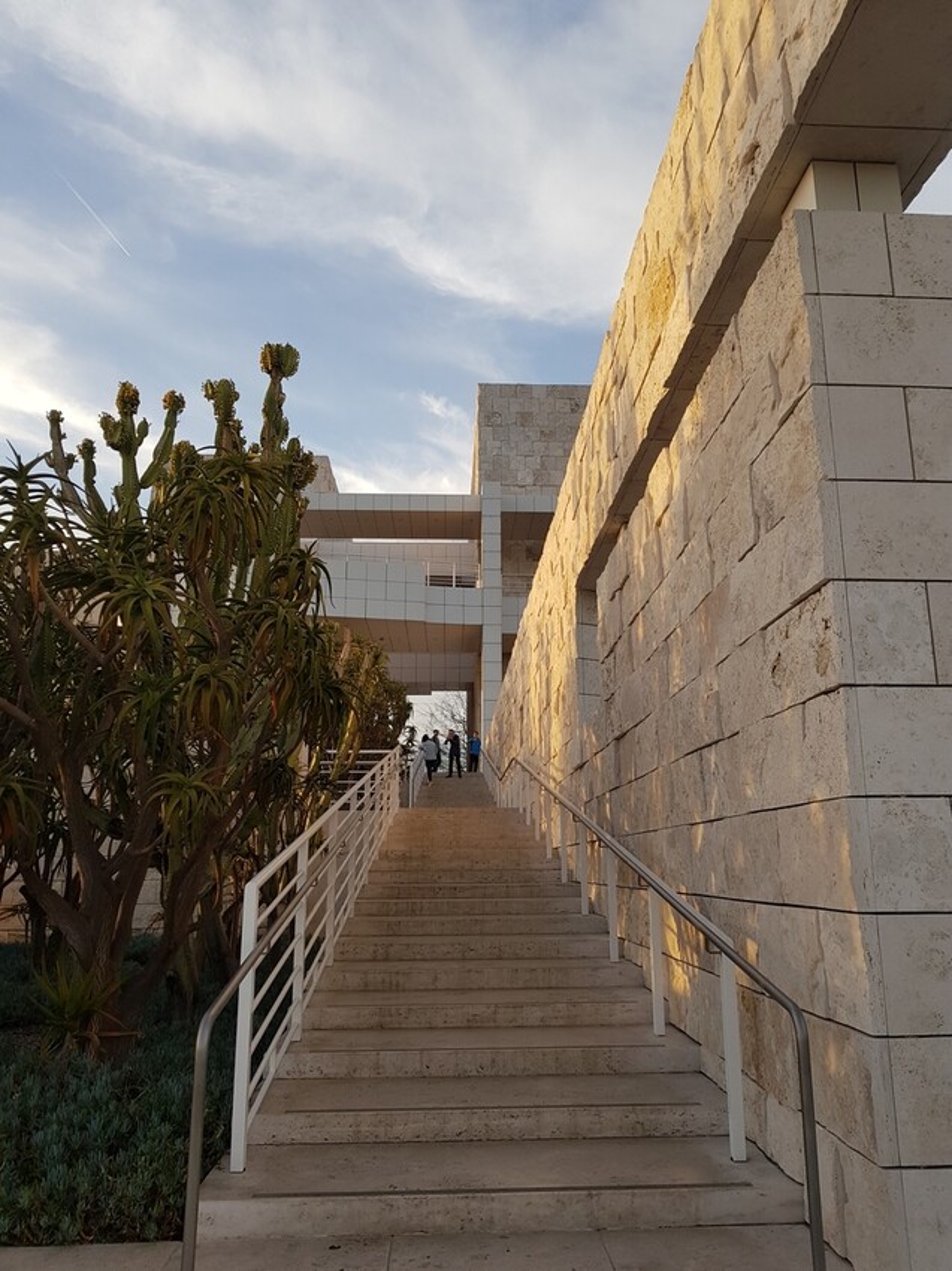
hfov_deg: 53.0
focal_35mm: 26
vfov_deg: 67.3
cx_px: 476
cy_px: 636
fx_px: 954
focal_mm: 4.2
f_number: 1.7
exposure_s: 1/540
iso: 40
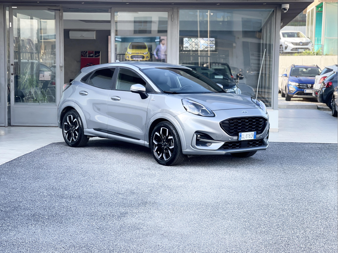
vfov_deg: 22.9
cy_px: 126
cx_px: 169
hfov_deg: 30.3
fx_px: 625
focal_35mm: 64
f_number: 2.2
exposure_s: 1/121
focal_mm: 7.5
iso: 40
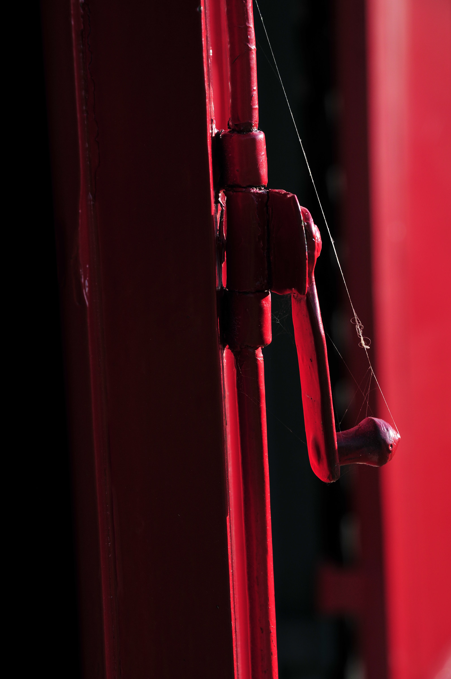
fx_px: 2402
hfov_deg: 10.7
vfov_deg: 16.1
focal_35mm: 128
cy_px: 340
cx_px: 226
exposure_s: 1/250
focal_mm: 85
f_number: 7.1
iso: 200
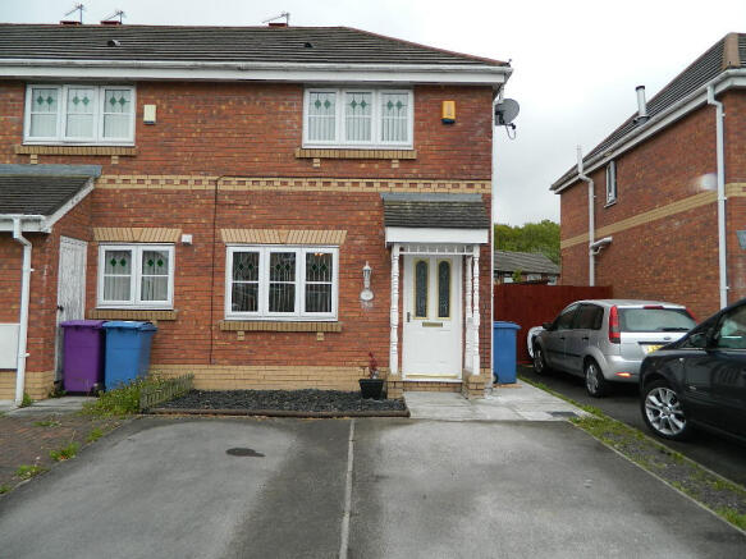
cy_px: 280
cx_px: 373
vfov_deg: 54.9
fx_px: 539
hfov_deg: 69.4
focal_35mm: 25
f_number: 3.1
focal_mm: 4.5
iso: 110
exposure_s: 1/320
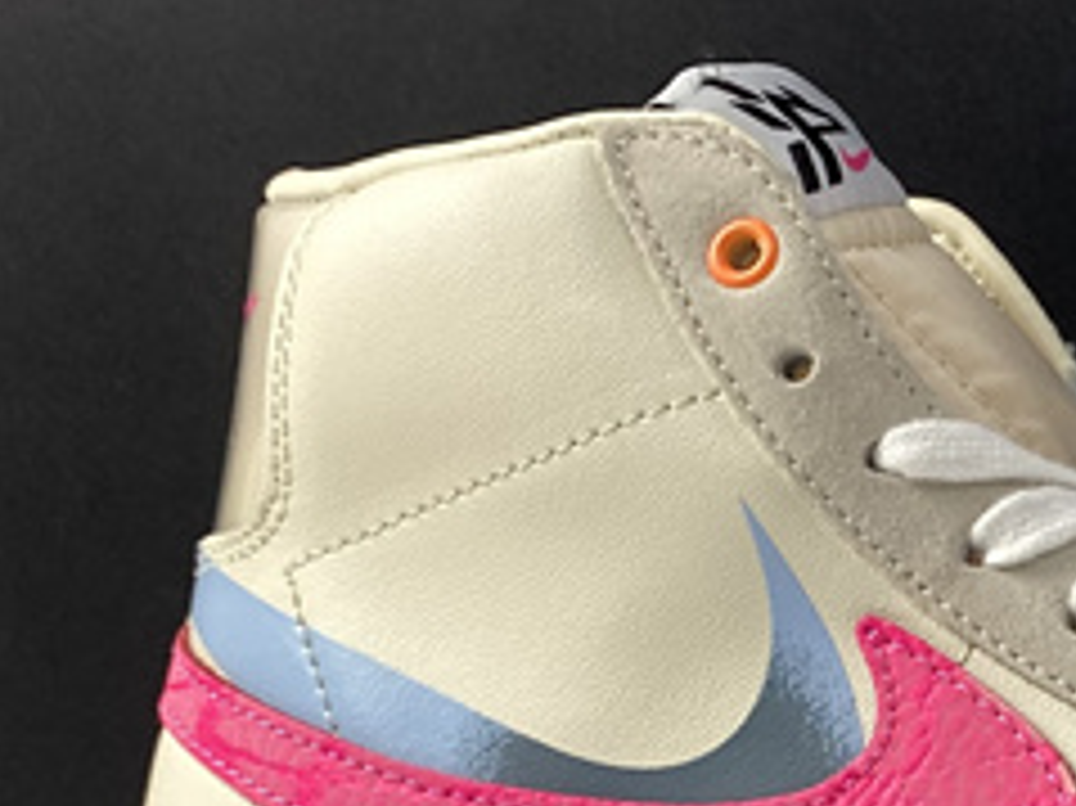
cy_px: 1022
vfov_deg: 13.1
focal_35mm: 109
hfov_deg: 16.1
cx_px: 1742
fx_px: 3386
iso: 50
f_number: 1.8
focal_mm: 4.25
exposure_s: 1/100
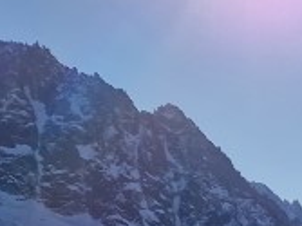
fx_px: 1229
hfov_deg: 11.4
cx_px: 749
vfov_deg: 9.7
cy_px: 477
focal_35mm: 141
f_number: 1.8
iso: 50
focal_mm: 5.4
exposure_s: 1/4160
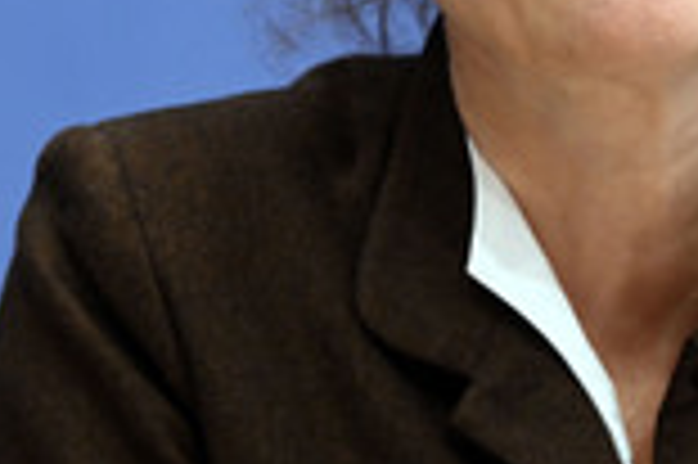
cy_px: -41
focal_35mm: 379
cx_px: 646
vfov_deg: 3.6
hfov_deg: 5.4
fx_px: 7341
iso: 5000
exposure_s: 1/640
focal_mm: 130
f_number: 5
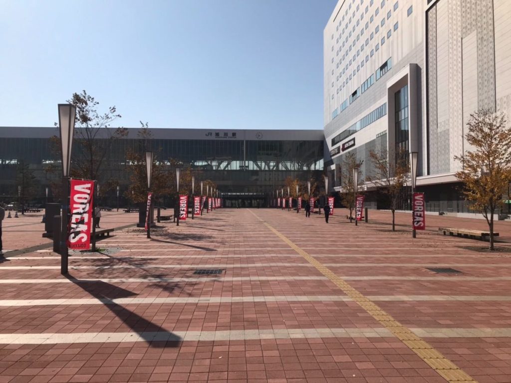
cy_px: 192
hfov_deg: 63.4
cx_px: 256
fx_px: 413
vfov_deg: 49.7
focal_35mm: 28
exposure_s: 1/6410
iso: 25
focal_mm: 3.99
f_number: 1.8
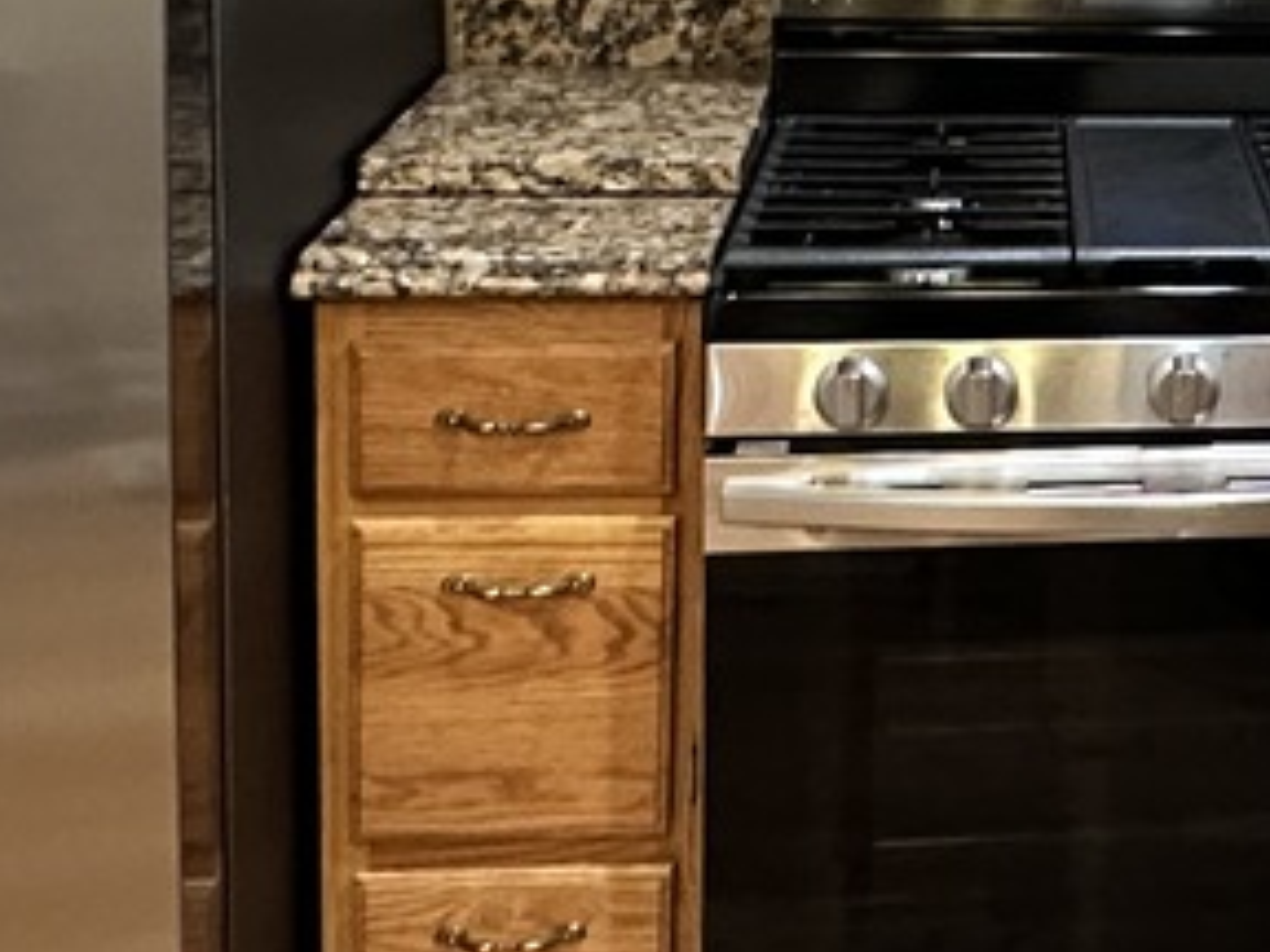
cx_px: 1508
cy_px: -101
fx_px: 2568
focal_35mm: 70
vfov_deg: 20.1
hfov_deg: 25.1
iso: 500
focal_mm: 2.22
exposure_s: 1/60
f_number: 2.2
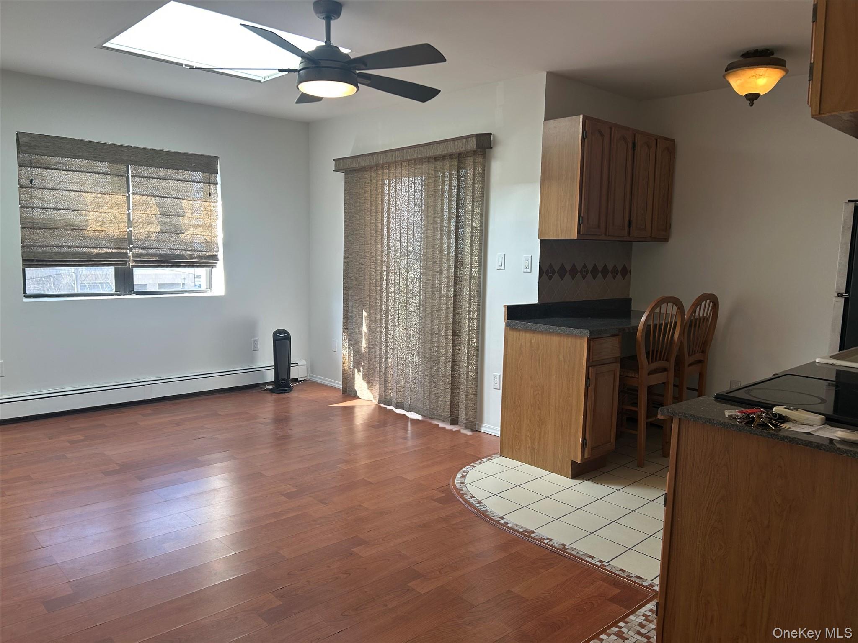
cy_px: 322
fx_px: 644
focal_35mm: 26
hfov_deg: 67.3
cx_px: 429
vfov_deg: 53.1
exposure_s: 1/120
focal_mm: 5.7
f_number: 1.5
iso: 50
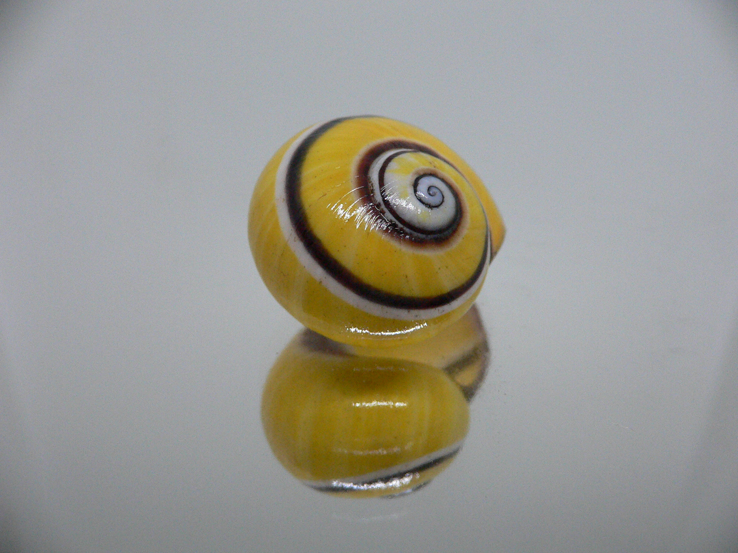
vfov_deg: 40.7
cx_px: 369
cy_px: 276
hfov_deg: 52.6
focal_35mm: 35
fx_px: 746
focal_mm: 4.6
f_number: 2.8
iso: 200
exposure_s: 1/60
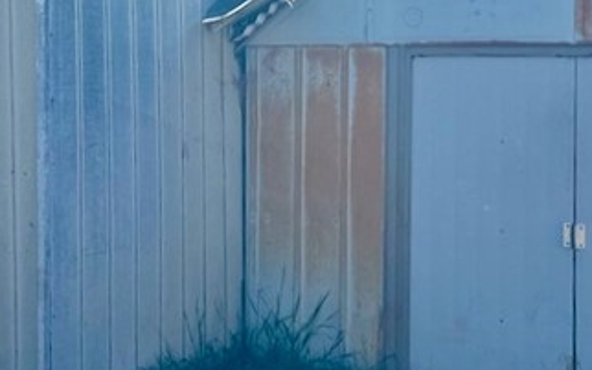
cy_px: 129
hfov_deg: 25.5
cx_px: 276
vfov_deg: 16.1
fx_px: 1306
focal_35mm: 81
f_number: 1.78
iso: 80
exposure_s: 1/5348
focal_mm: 6.76
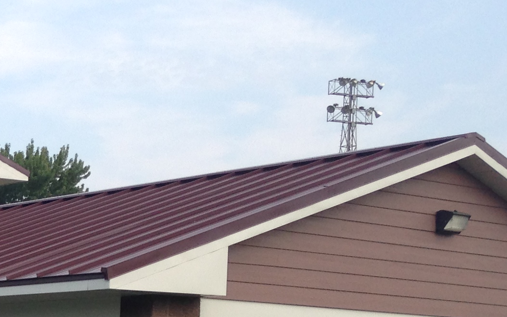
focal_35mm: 108
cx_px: -260
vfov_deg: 11.8
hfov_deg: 17.3
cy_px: 426
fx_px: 1493
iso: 50
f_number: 2.4
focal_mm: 4.12
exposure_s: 1/471
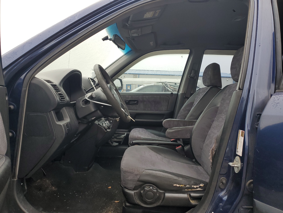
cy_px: 106
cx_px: 142
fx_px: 213
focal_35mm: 26
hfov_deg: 67.3
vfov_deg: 53.1
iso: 59
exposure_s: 1/120
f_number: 1.5
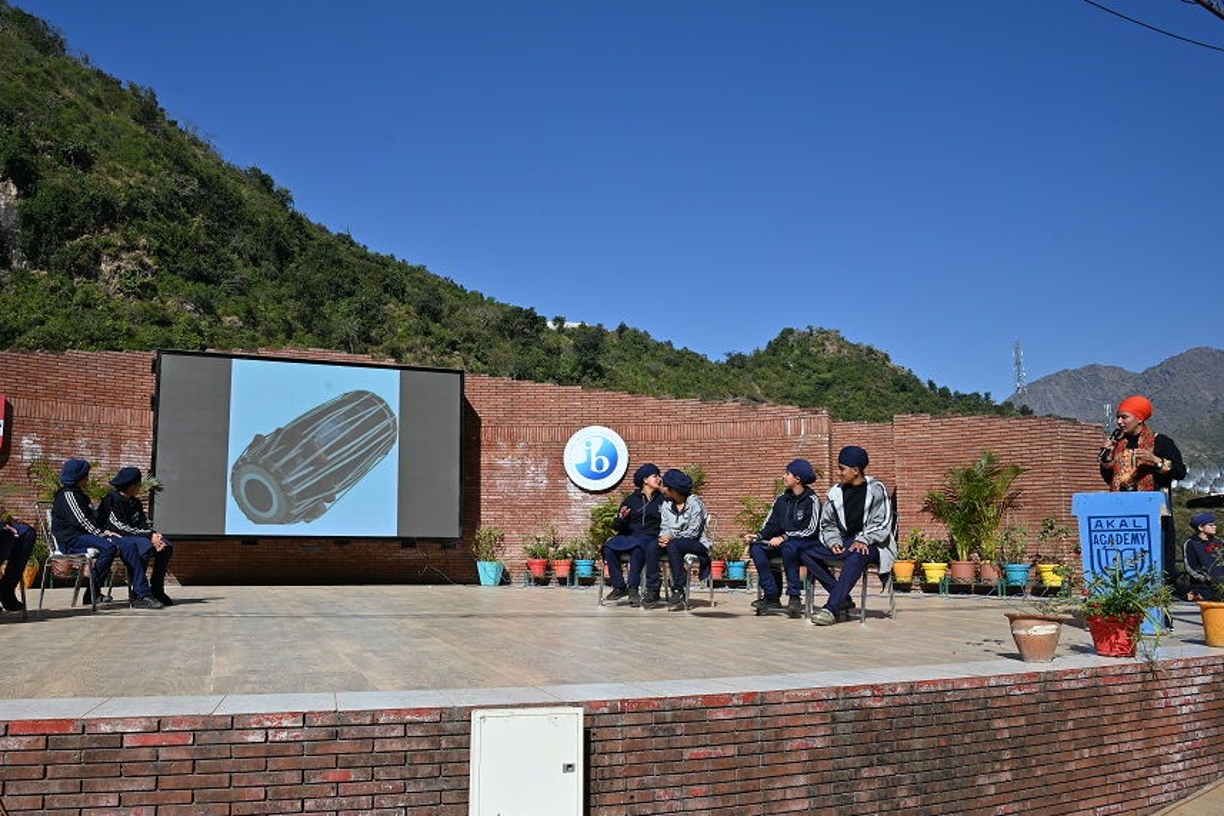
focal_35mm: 28
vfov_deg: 46.3
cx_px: 534
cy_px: 444
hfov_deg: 65.2
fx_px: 952
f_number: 13
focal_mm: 24
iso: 100
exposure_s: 1/200
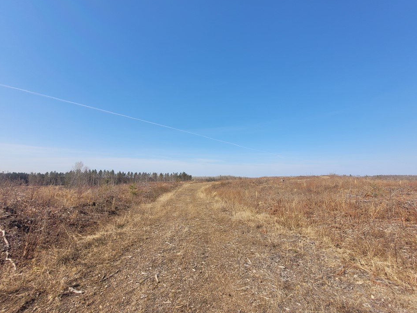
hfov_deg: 102.0
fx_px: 169
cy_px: 145
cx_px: 215
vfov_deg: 85.5
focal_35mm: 14
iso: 40
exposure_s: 1/1369
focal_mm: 1.74
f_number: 2.2
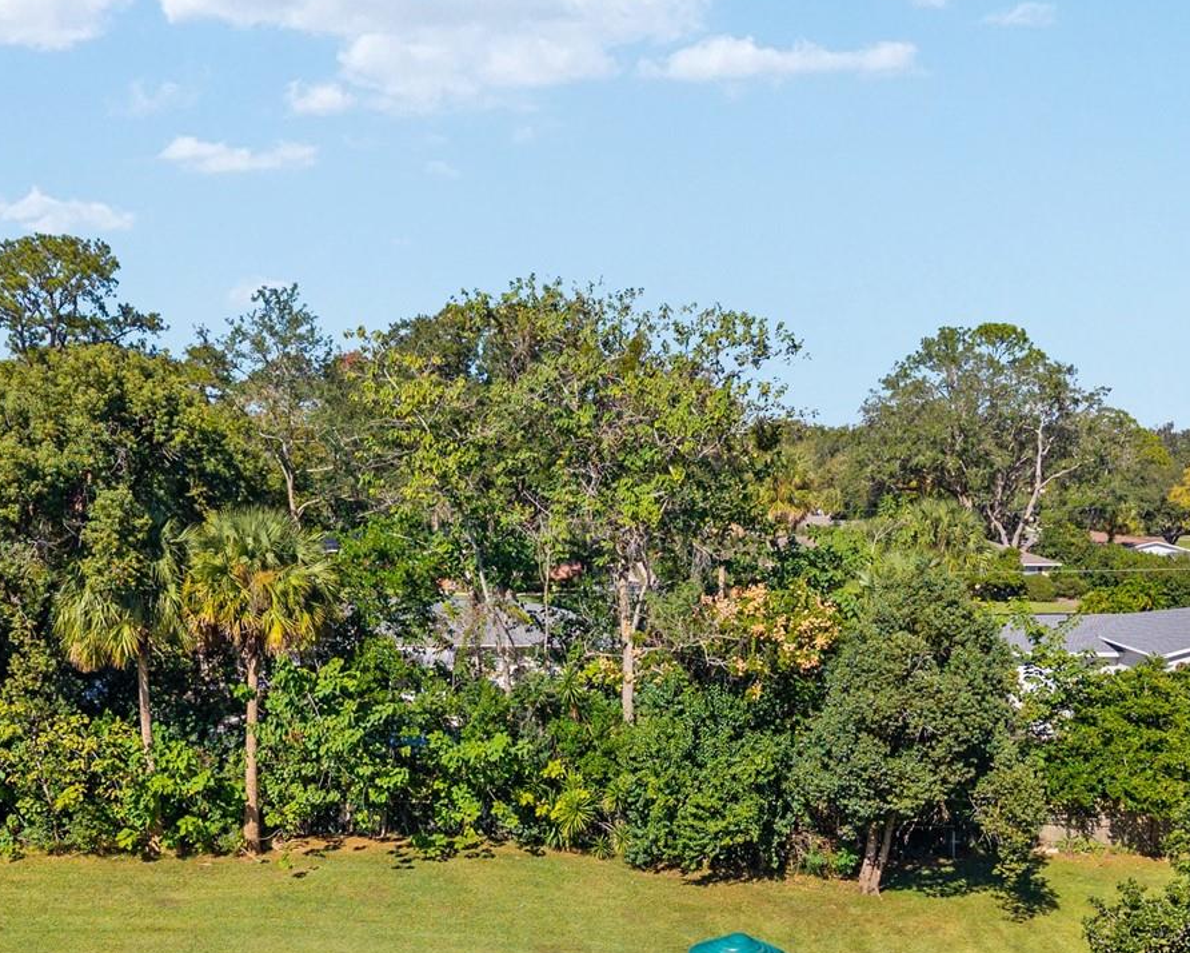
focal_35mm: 42
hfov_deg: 43.7
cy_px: 746
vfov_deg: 34.7
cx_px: 518
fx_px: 1480
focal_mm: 8.67
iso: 170
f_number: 1.8
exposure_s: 1/3200
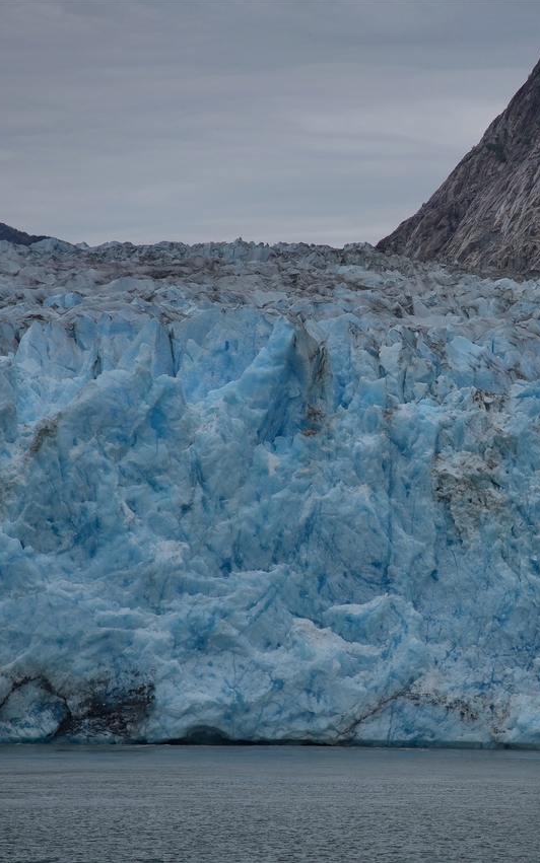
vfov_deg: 11.4
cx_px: 447
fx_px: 4332
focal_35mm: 184
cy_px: 431
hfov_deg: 7.1
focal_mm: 120
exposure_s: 1/250
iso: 100
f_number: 5.6
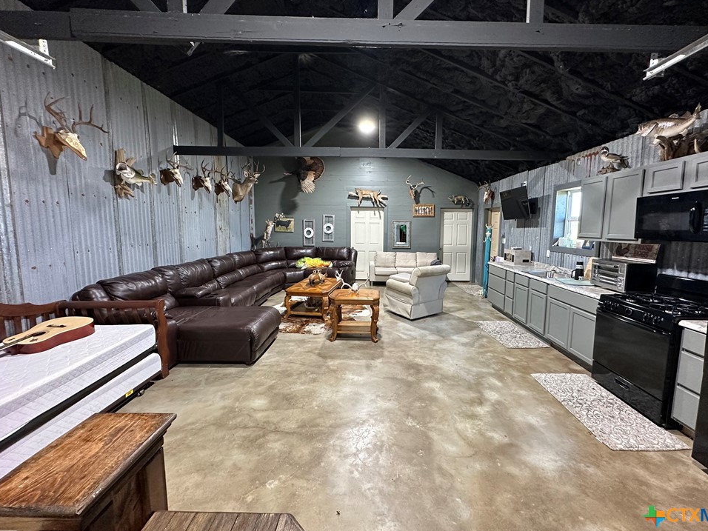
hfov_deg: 98.1
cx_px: 372
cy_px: 258
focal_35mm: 15
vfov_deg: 81.7
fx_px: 307
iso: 320
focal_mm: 2.22
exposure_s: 1/120
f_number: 2.2
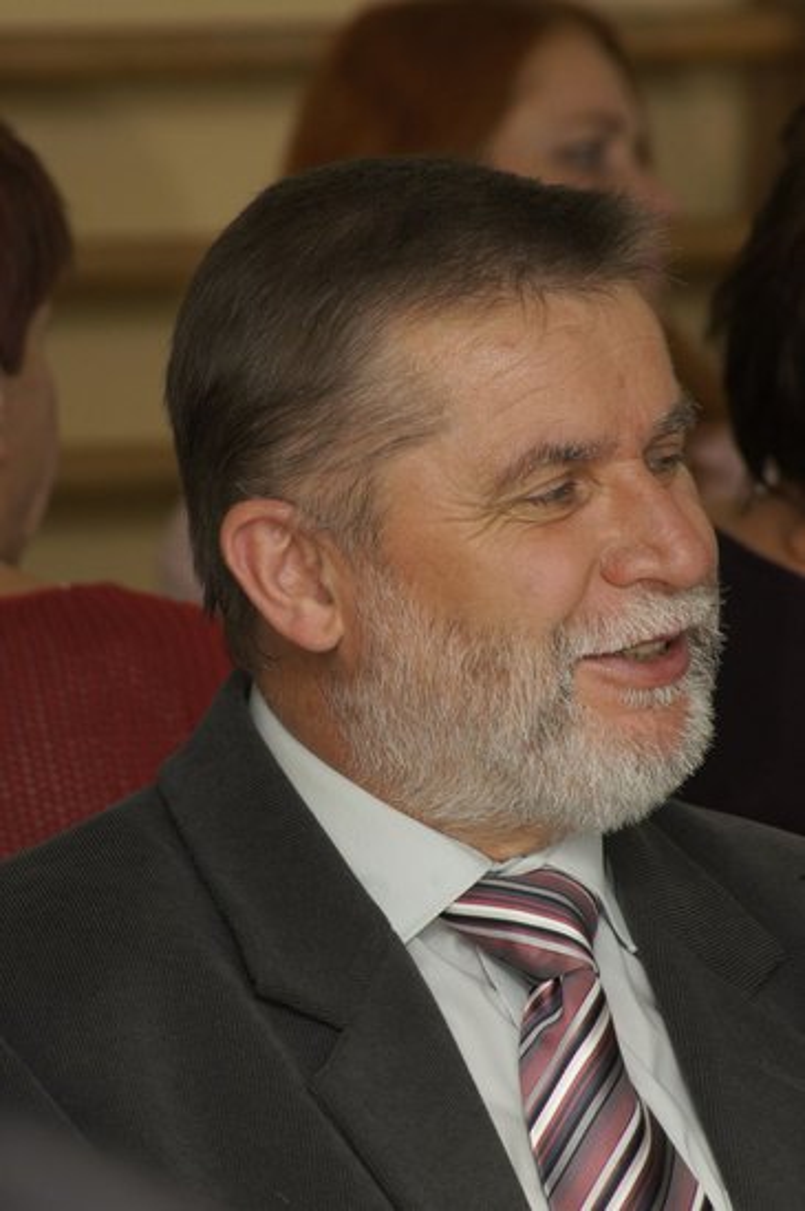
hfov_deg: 3.0
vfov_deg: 4.6
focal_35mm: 450
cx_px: 402
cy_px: 606
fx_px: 15121
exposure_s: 1/160
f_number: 13
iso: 800
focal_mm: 300
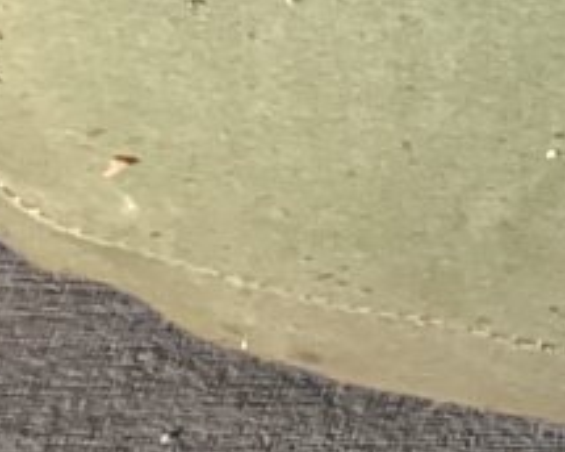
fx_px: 3562
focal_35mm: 213
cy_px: -1034
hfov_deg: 8.5
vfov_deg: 6.5
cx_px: 1192
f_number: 2.4
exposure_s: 1/50
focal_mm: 3.3
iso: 250
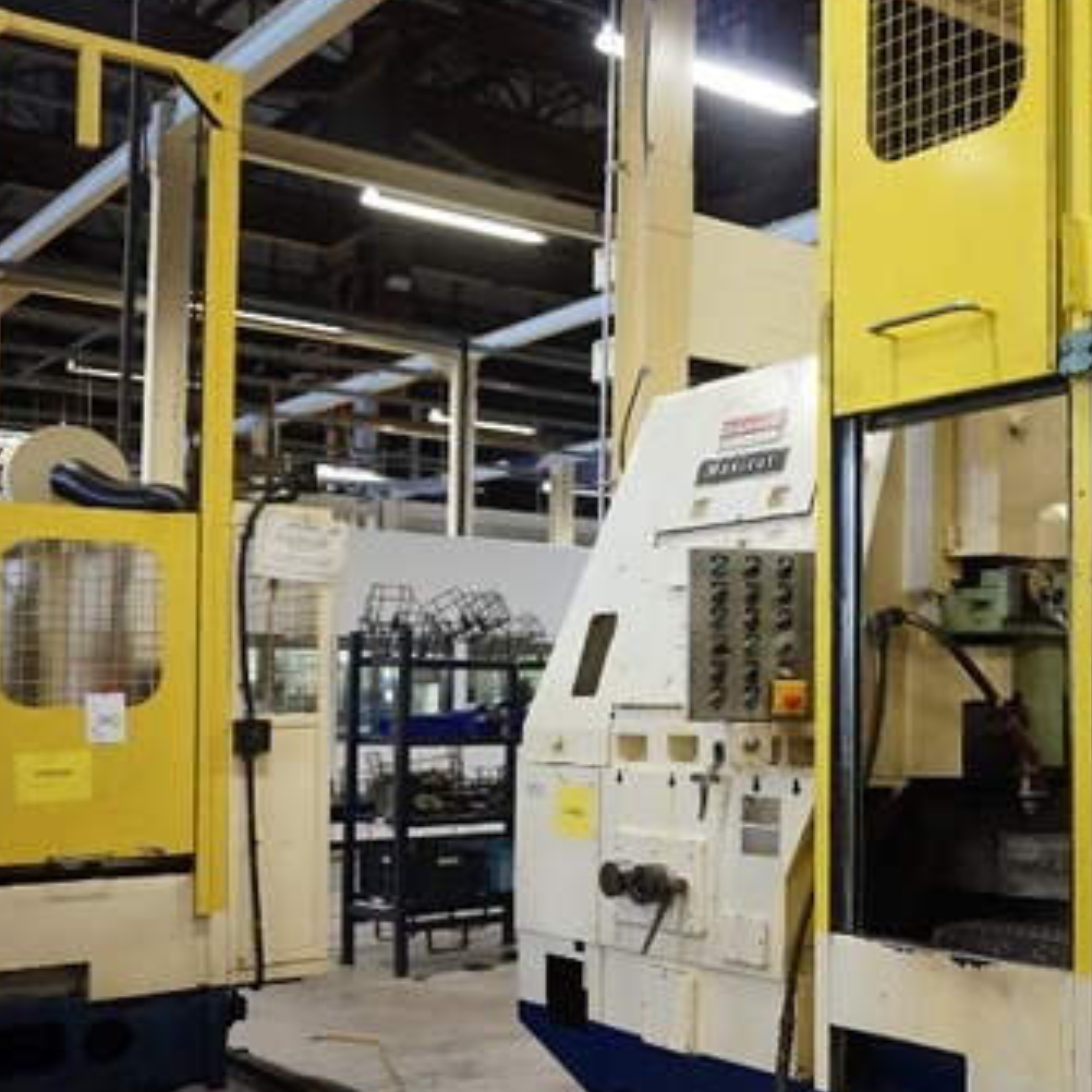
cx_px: 1033
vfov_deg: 38.3
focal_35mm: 44
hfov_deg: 35.5
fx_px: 1570
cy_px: 631
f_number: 3.5
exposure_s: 1/160
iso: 3200
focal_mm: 16
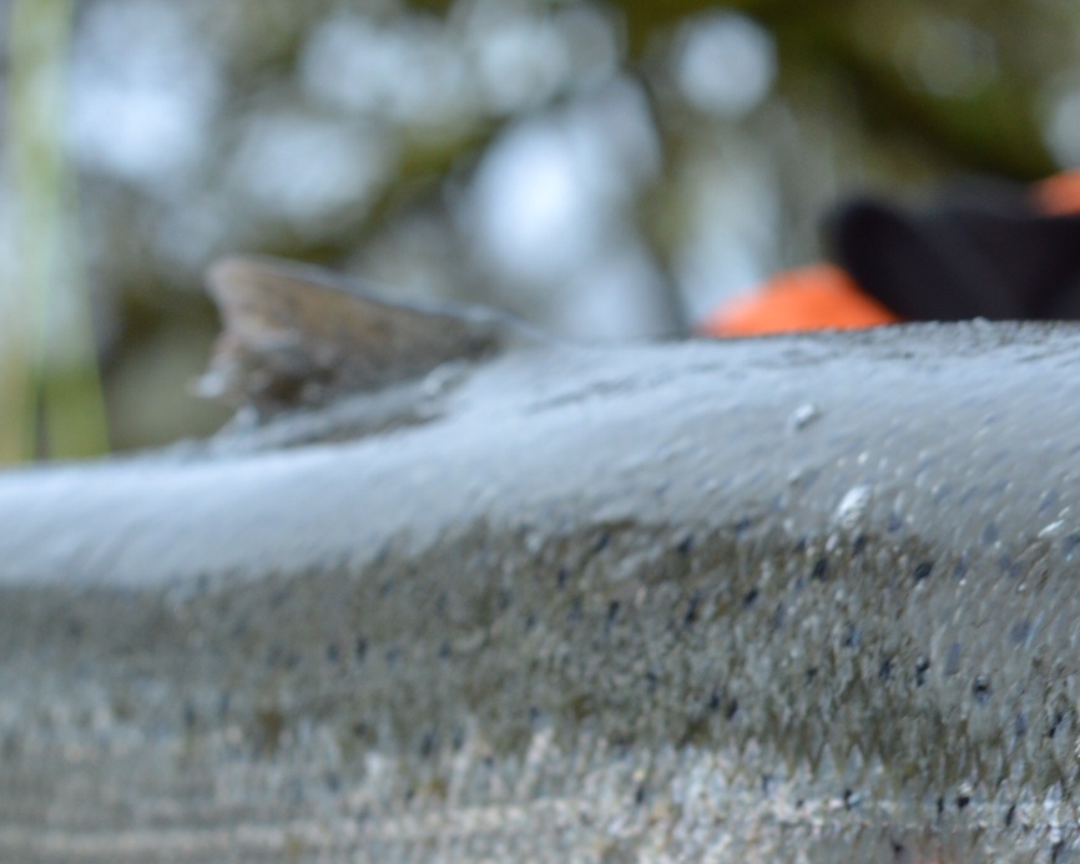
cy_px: 667
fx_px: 5211
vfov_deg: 9.5
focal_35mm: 163
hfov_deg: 11.6
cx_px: 1275
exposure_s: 1/100
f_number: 5
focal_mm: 50
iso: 400
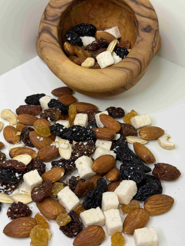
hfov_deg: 30.3
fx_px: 342
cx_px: 92
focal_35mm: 48
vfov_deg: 39.7
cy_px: 123
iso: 100
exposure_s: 1/50
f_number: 1.78
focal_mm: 6.76
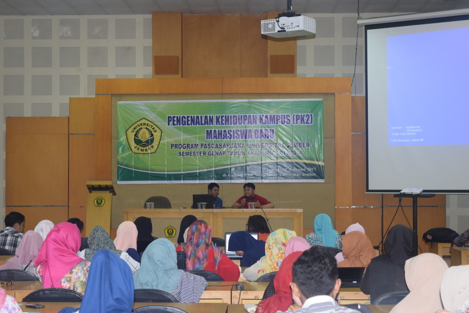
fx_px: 879
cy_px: 156
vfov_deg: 20.2
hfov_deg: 29.9
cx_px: 234
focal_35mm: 68
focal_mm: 45
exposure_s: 1/60
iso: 1400
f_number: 5
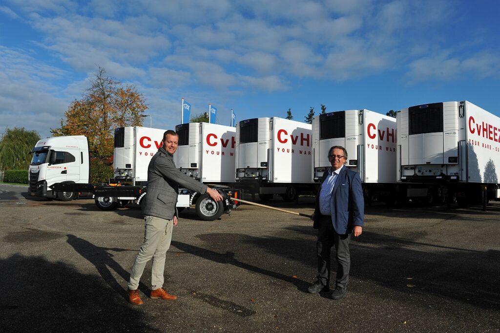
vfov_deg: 53.1
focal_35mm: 24
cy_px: 166
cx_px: 250
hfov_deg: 73.8
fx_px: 333
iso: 250
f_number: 11
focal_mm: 24
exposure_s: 1/500
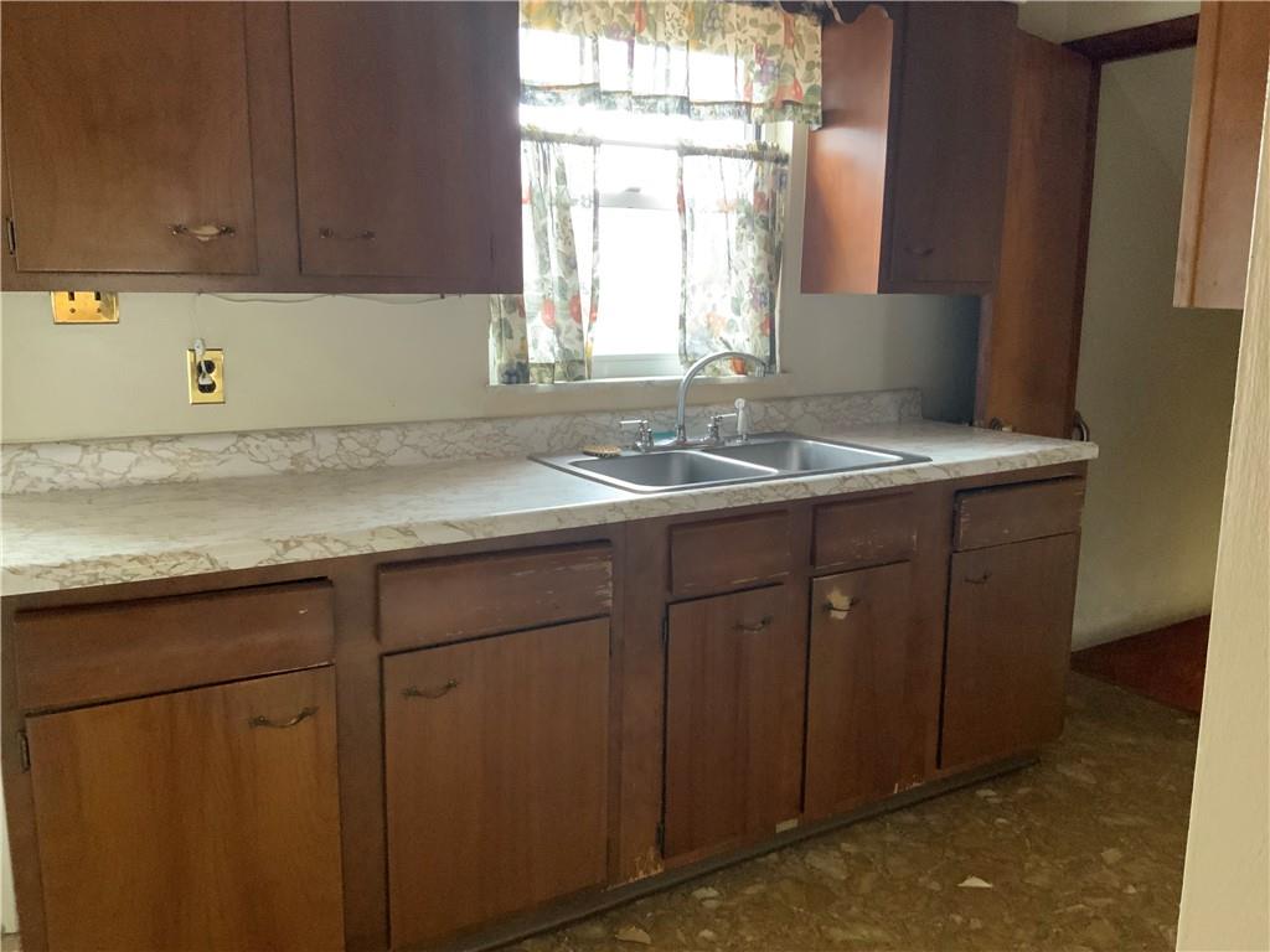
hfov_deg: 61.7
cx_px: 635
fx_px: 1064
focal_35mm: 29
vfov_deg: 48.2
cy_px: 476
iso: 320
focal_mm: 3
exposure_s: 1/40
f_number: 1.8
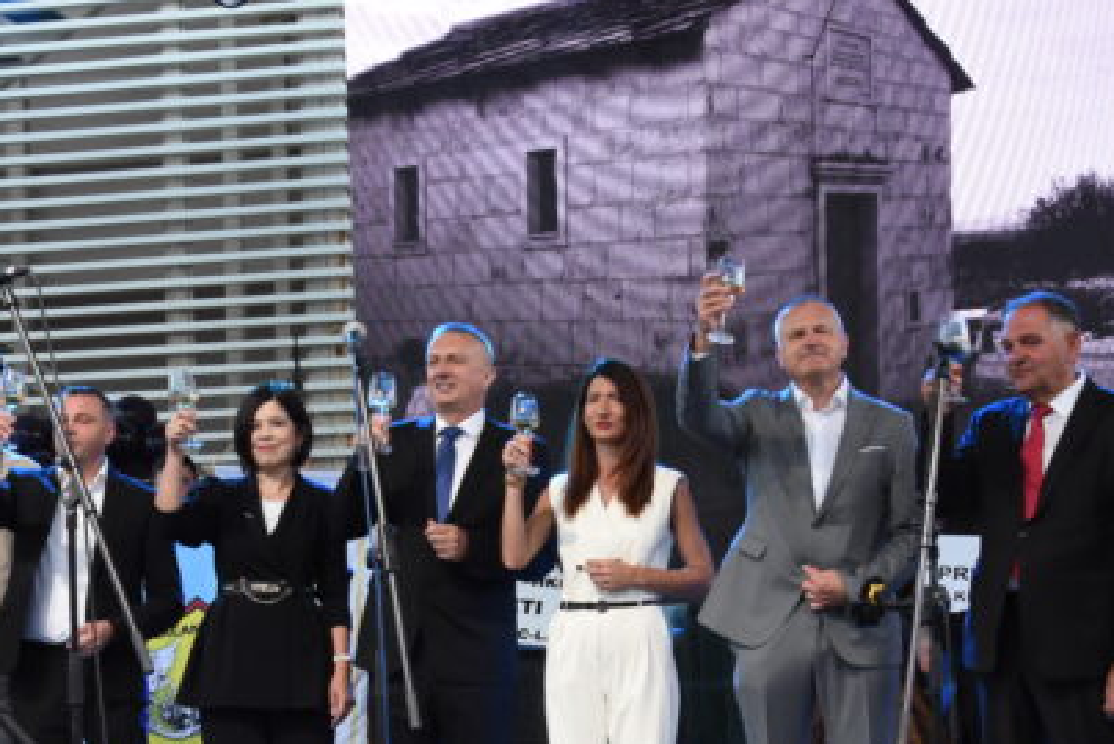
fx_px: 2756
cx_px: 499
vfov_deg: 15.2
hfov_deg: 22.8
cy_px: 678
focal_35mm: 89
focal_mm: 32
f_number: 6.3
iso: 1250
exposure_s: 1/100
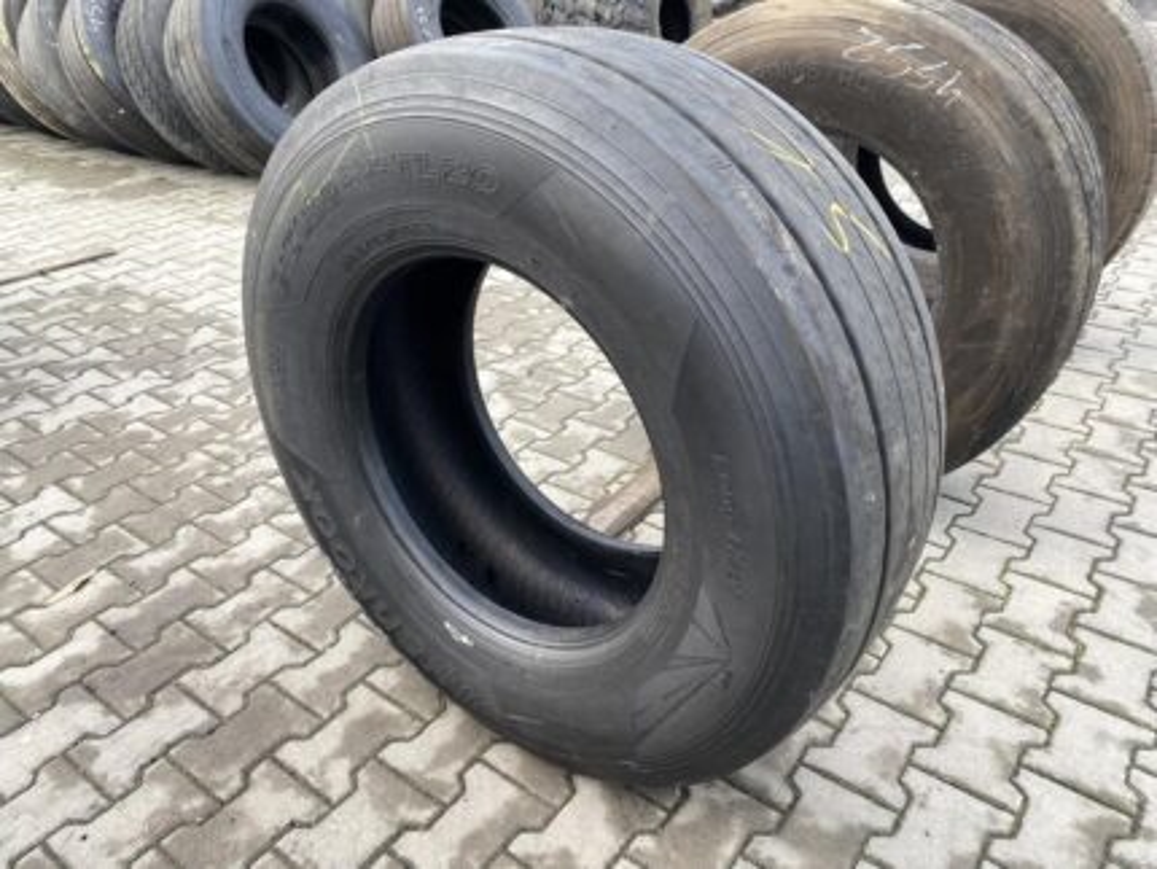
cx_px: 578
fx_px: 870
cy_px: 434
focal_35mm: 26
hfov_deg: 67.3
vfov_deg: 53.1
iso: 32
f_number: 1.8
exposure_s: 1/128
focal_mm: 4.25
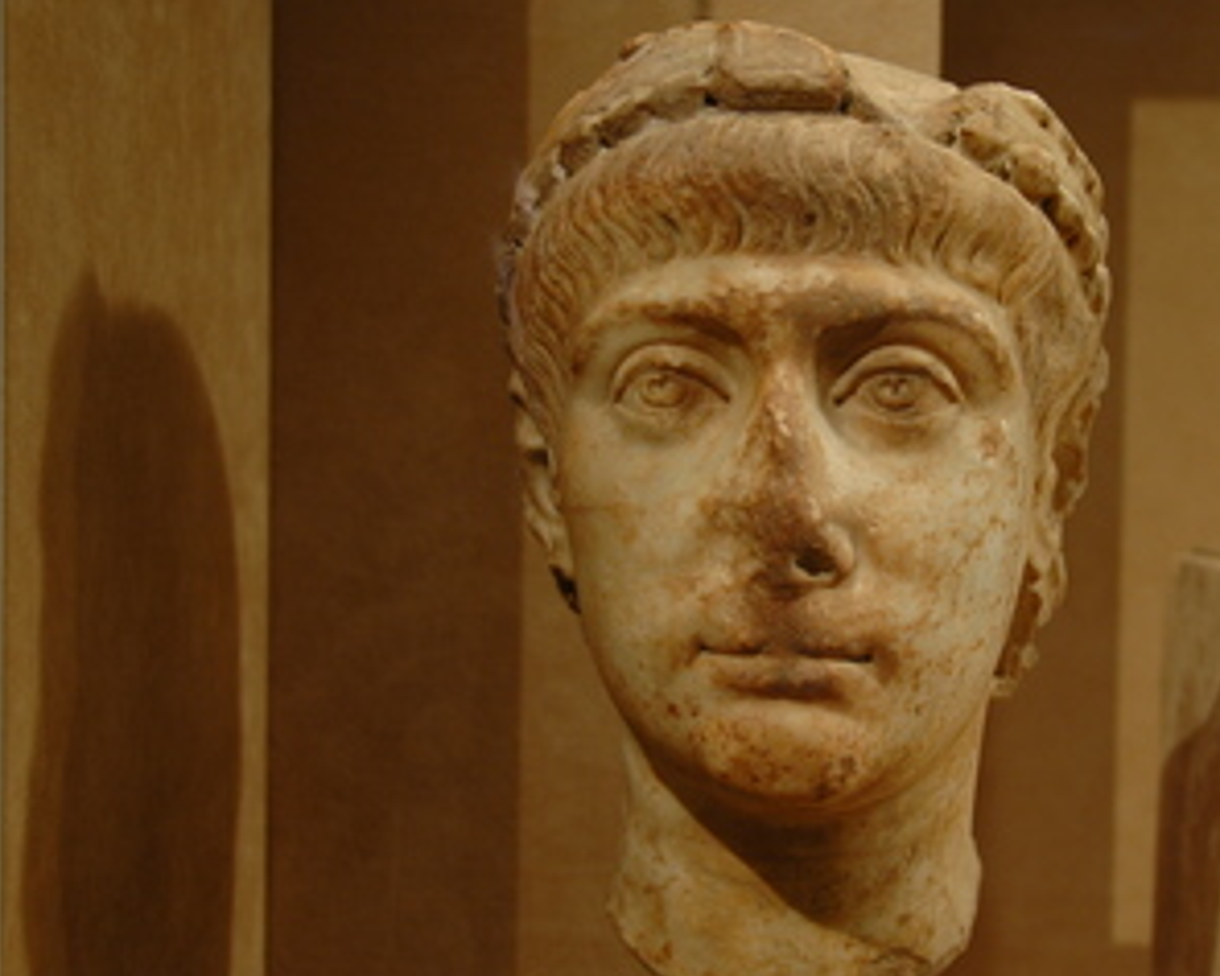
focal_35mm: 65
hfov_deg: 29.1
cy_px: 535
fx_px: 2337
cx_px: 795
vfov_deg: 23.6
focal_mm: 31
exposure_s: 1/15
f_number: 4.2
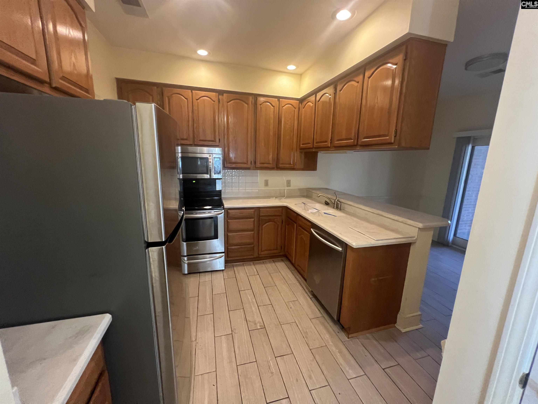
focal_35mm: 13
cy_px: 202
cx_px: 269
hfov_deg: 106.2
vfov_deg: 89.9
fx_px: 202
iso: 500
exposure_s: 1/60
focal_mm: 1.57
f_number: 1.8
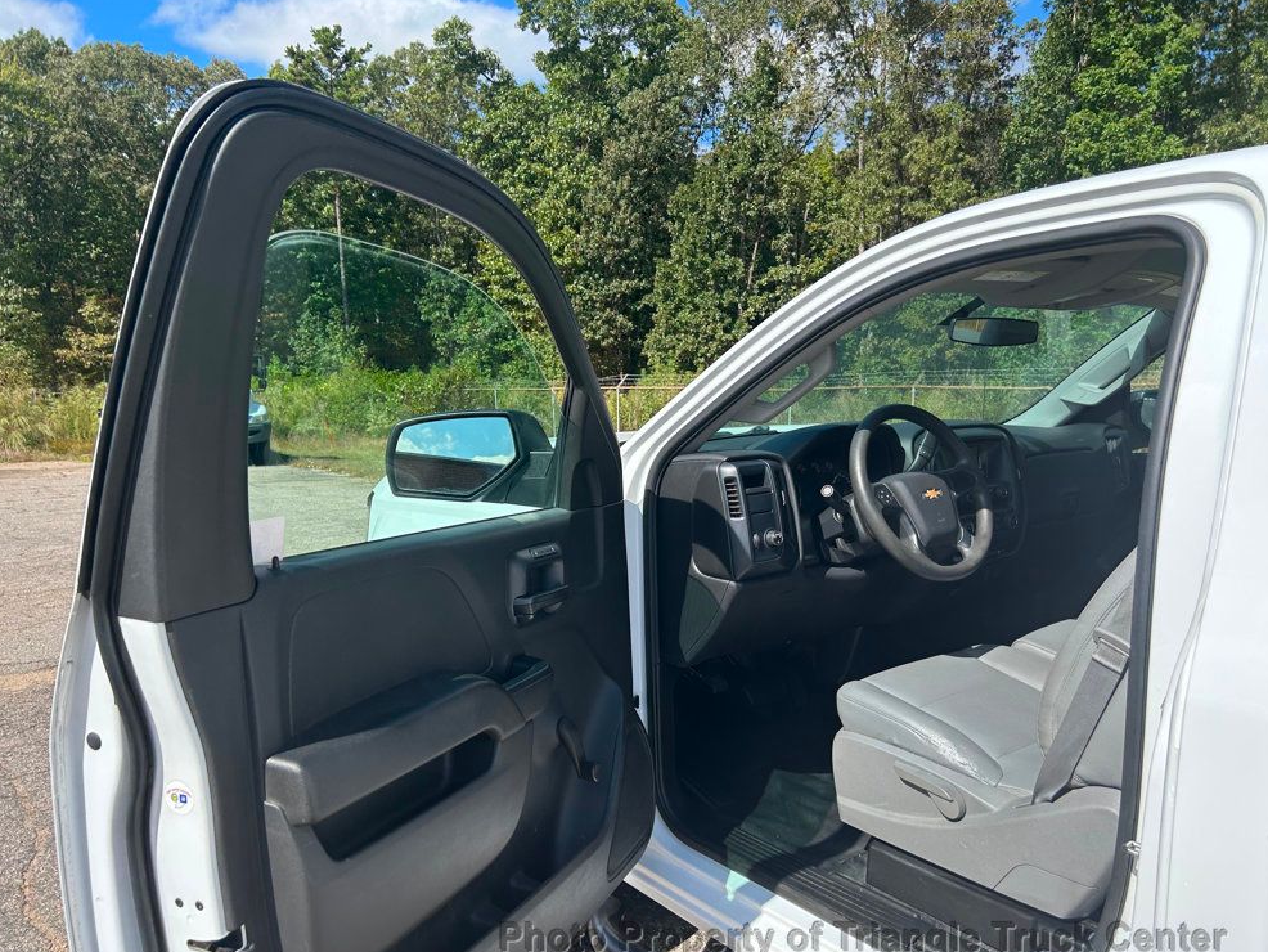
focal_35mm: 27
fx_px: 989
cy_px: 488
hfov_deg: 65.3
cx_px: 638
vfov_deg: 51.4
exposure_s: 1/2404
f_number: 1.5
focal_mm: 5.7
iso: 50
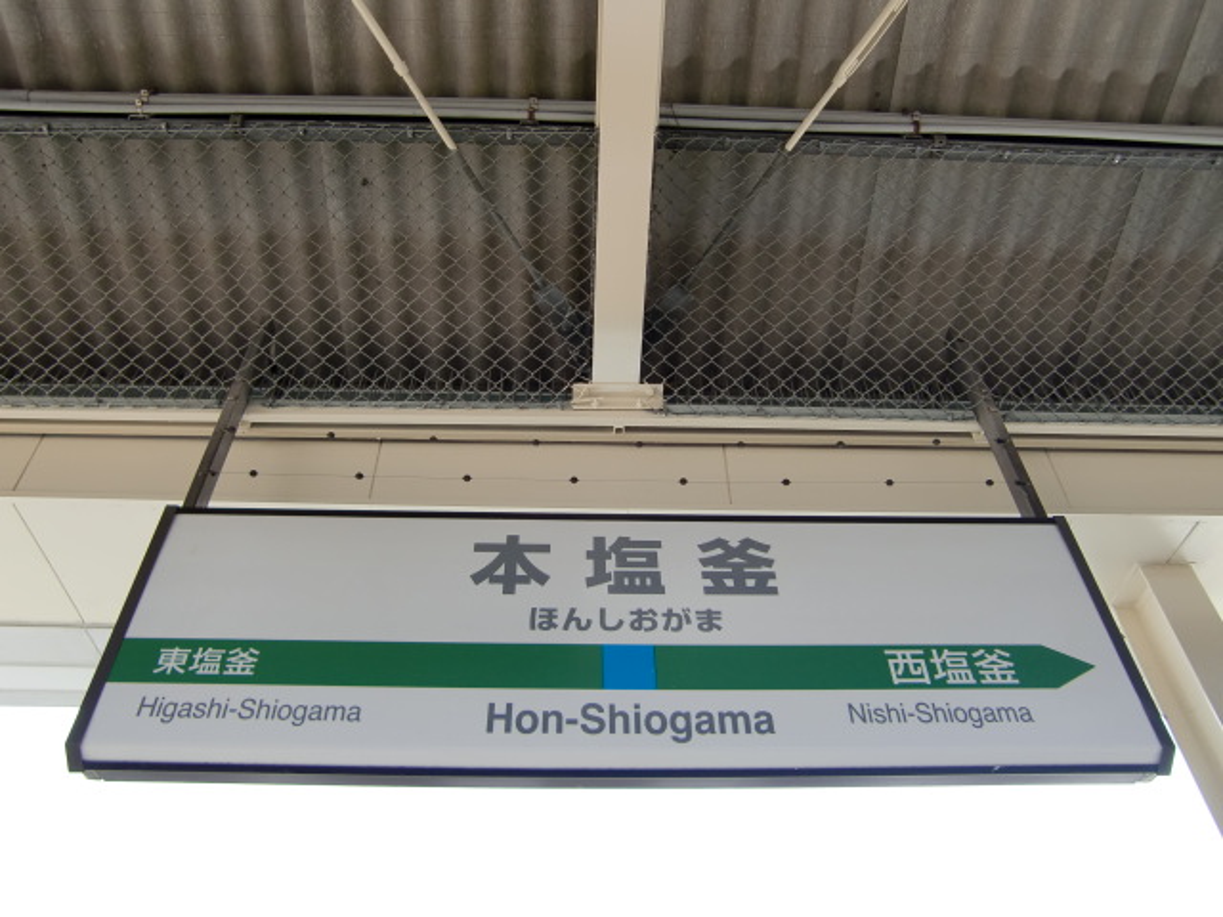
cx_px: 612
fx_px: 989
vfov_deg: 49.7
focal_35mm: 28
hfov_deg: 63.4
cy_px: 458
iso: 64
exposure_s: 1/250
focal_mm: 4.9
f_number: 2.6
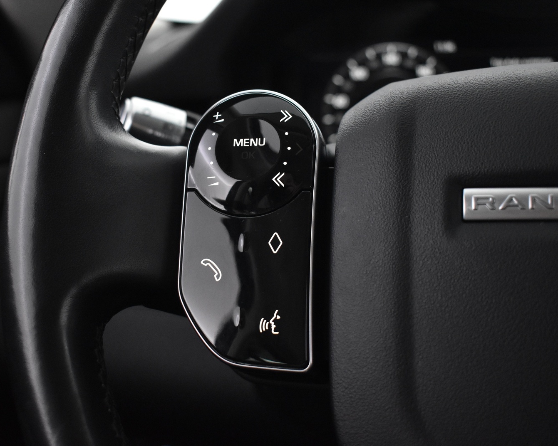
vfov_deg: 29.7
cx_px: 245
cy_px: 222
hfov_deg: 36.6
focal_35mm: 51
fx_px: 842
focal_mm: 30
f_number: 4.2
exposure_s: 1/40
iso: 3200
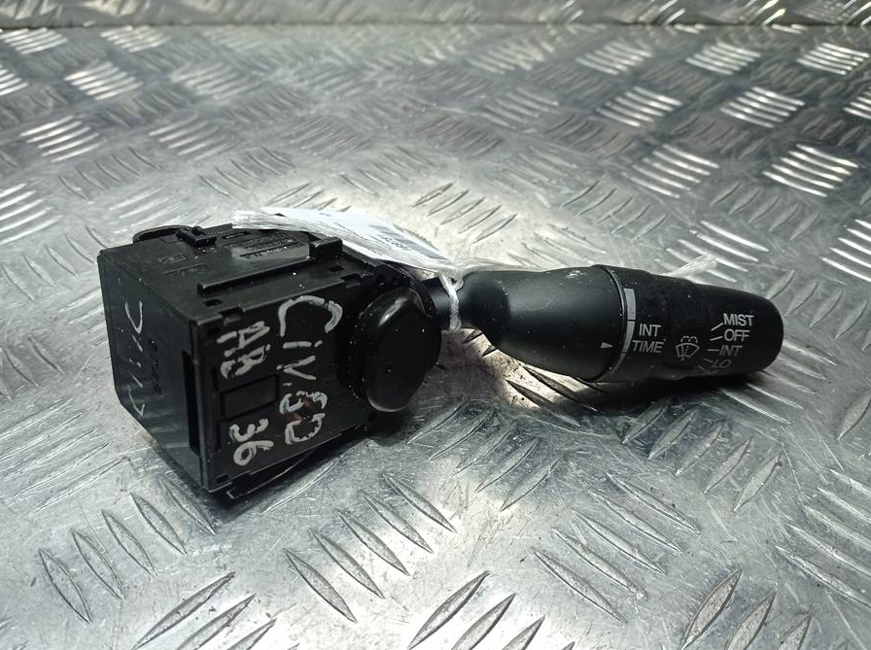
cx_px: 408
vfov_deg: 44.0
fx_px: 804
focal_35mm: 32
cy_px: 347
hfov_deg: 56.9
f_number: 1.79
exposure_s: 1/265
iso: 104
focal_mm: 4.7
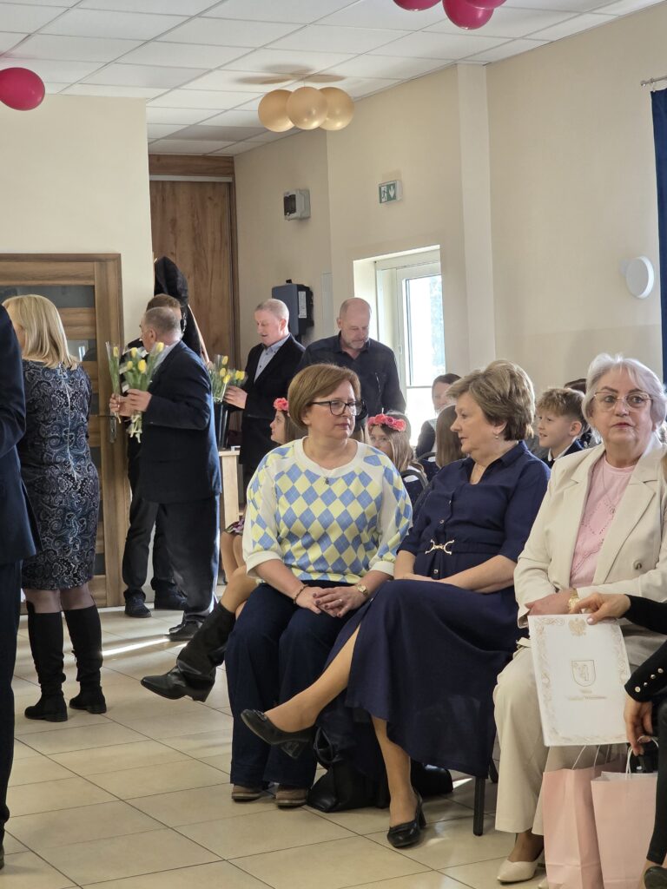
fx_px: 1773
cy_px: 444
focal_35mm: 69
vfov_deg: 28.2
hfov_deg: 21.3
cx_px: 334
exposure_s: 1/100
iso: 320
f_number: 2.4
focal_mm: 7.9
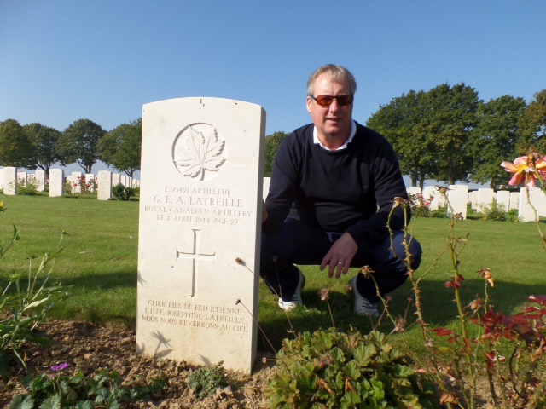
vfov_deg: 58.9
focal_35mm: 23
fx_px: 363
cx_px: 273
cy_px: 204
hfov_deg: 73.9
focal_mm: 4.1
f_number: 3.5
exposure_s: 1/1000
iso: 100
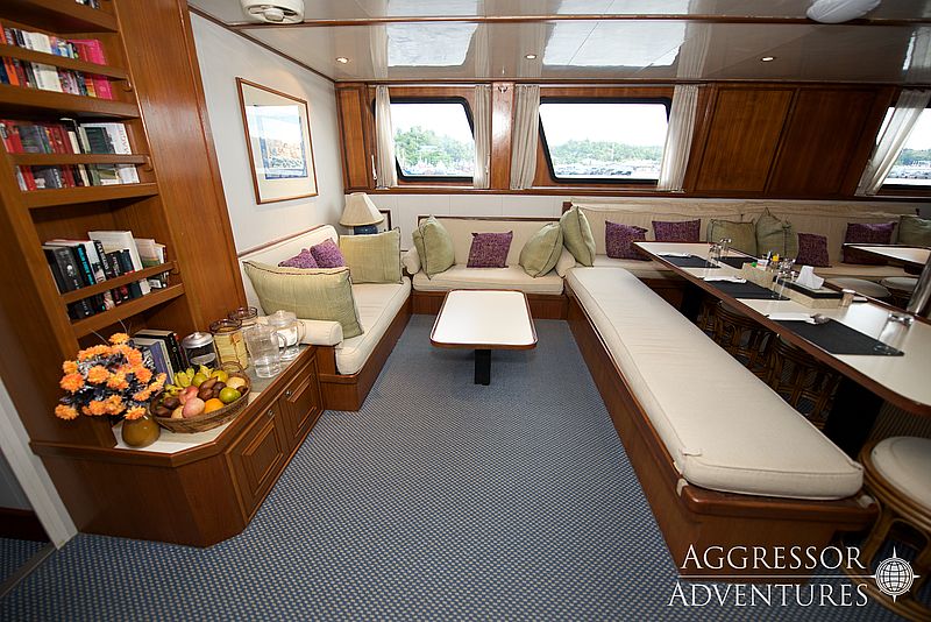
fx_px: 388
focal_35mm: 15
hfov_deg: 100.4
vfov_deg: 77.4
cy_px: 311
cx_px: 466
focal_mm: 15
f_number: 2.8
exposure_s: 1/160
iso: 400
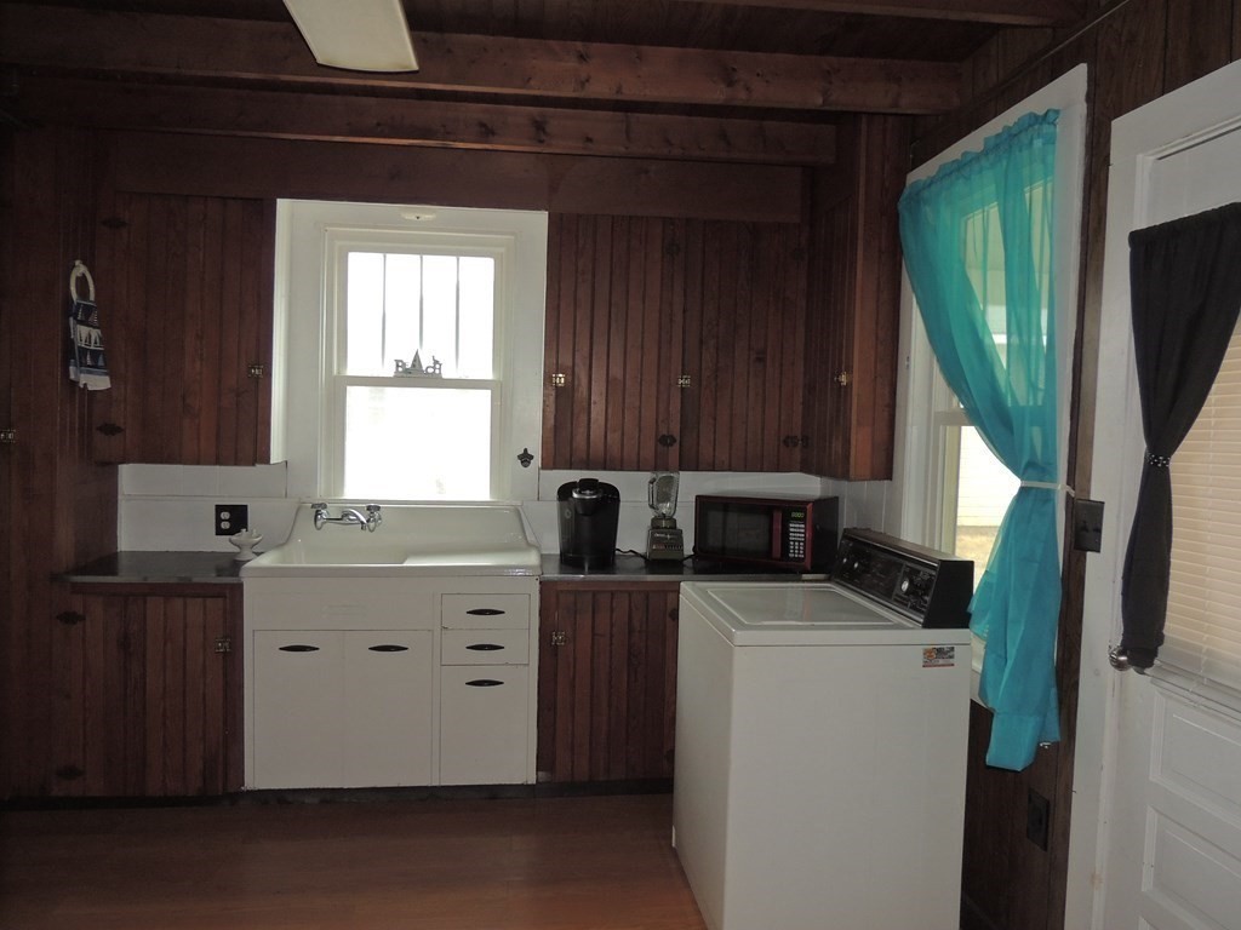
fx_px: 860
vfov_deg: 56.8
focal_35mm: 24
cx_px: 620
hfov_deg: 71.6
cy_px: 465
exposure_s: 1/40
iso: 360
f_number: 3
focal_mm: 4.3
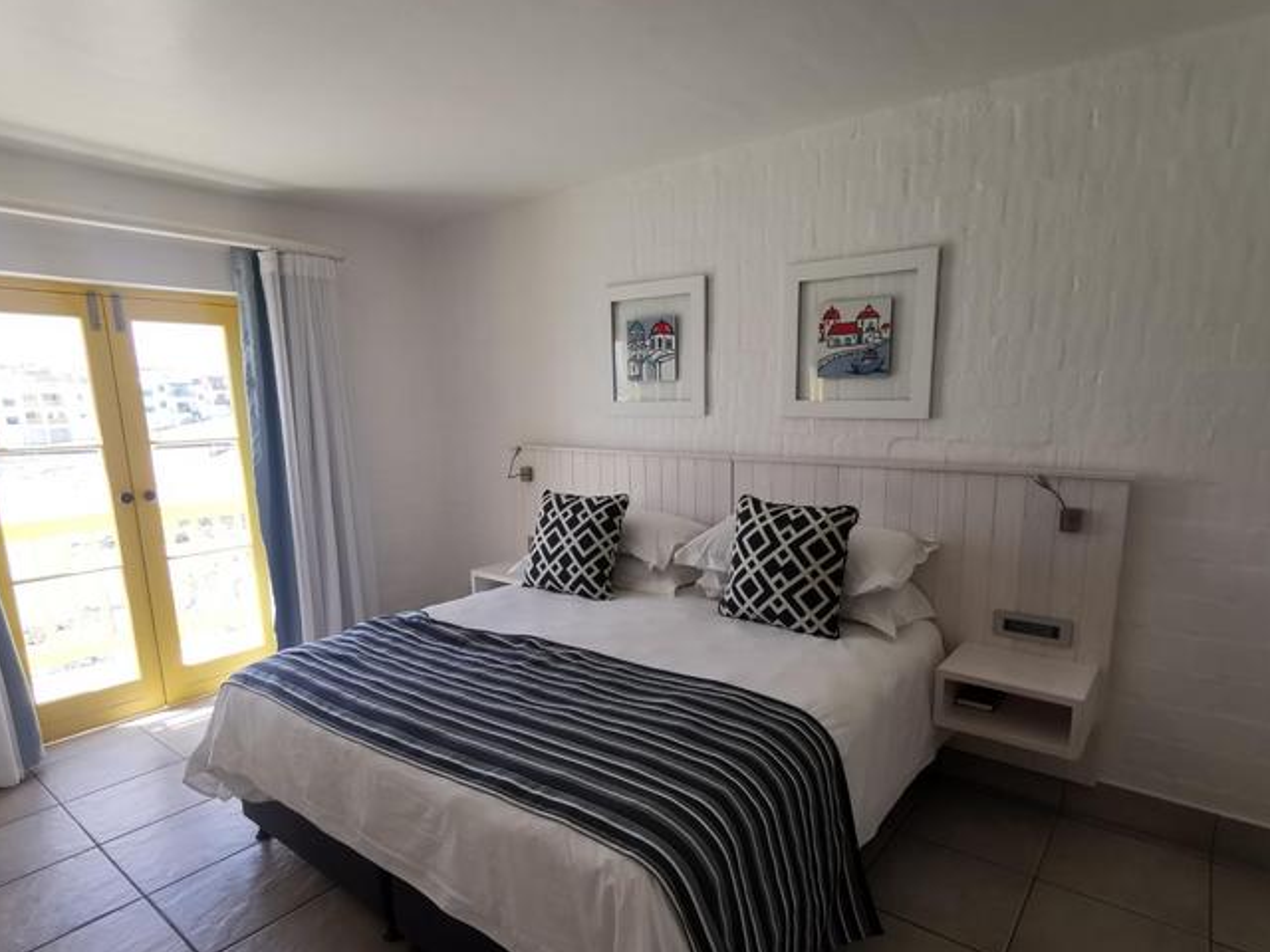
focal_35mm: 20
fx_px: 734
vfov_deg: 65.7
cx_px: 643
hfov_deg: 81.7
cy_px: 537
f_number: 2.2
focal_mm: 2.35
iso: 50
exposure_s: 1/128
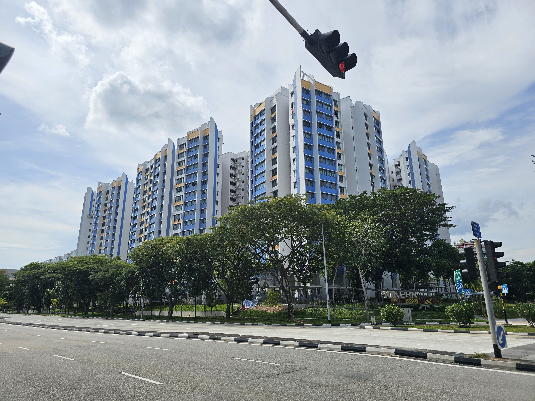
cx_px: 268
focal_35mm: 23
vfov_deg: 58.9
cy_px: 200
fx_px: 355
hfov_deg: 73.9
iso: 10
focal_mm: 6.3
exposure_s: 1/1780
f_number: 1.7
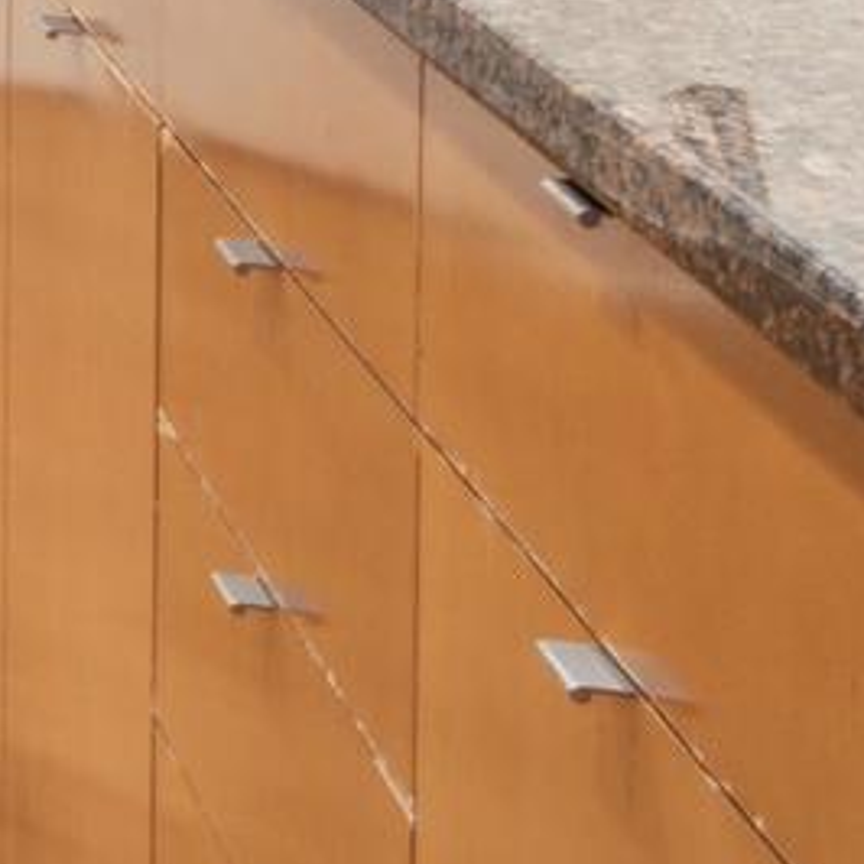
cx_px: -1566
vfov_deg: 15.0
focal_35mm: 98
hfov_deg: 11.8
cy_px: -765
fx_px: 2767
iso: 200
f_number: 9
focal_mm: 10
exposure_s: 1/1.67
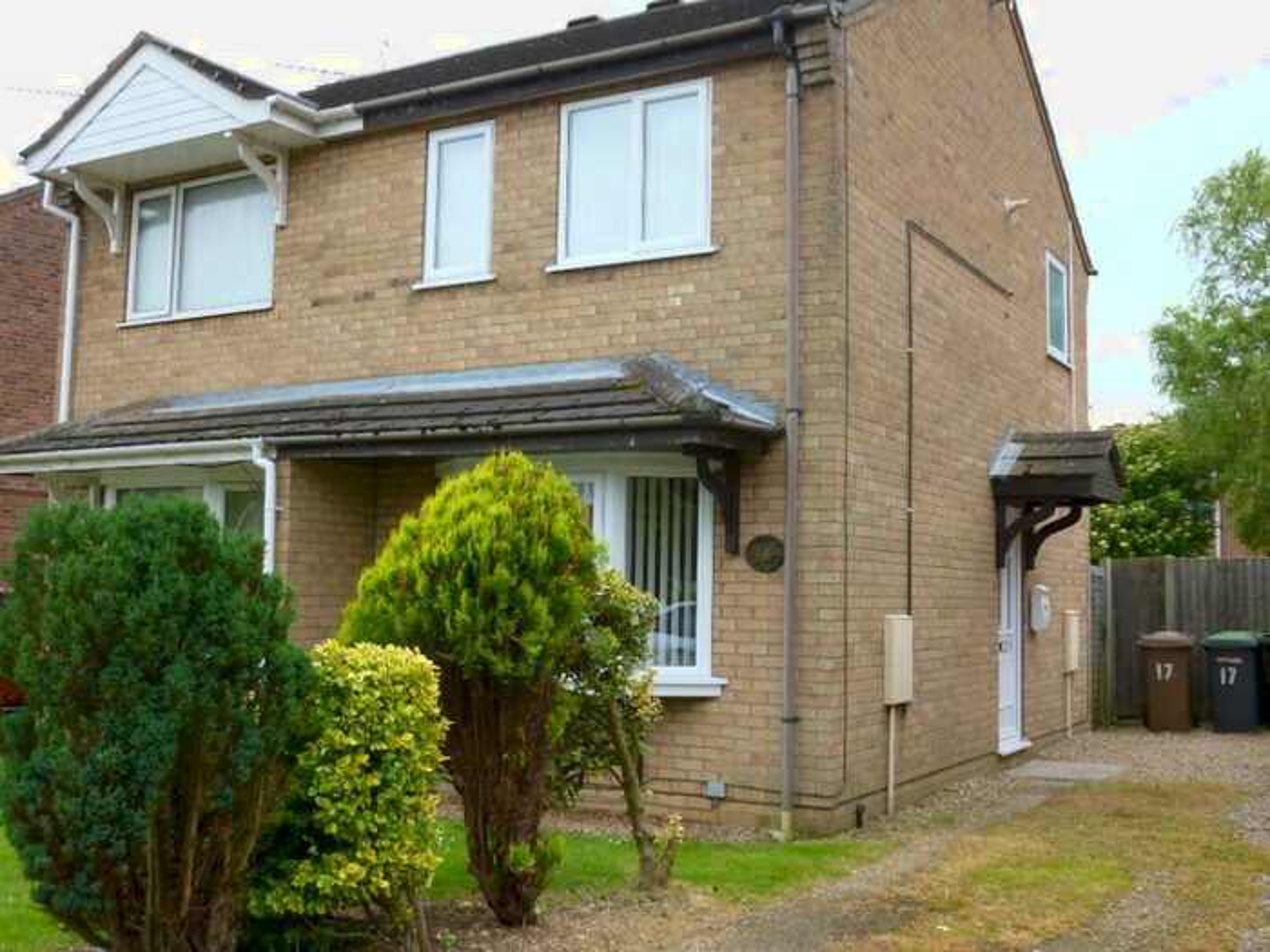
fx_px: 1321
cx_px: 635
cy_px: 476
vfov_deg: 39.7
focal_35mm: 36
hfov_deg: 51.4
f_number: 3.6
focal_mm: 6.5
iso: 100
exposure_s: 1/100
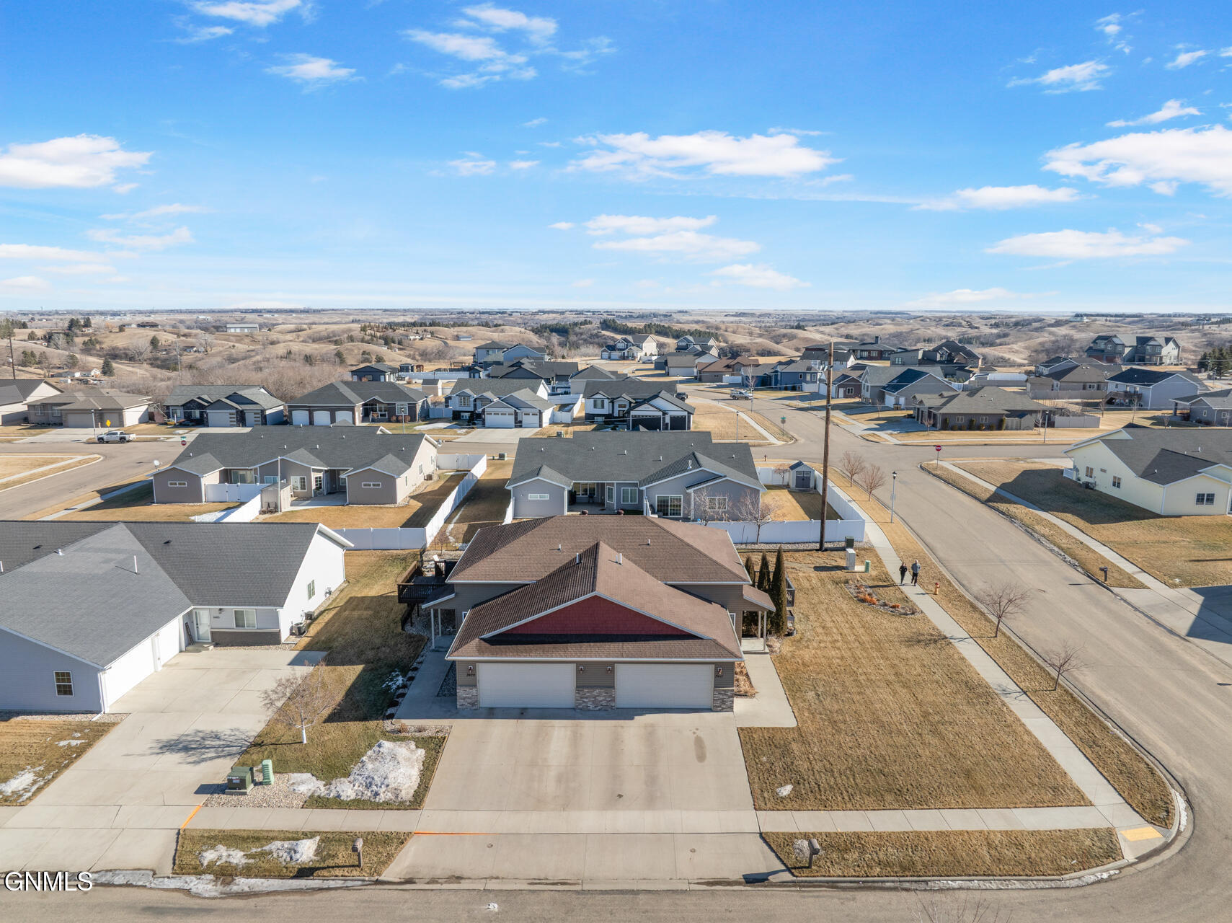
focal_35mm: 24
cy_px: 462
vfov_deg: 56.8
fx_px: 854
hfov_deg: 71.6
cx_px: 616
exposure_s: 1/400
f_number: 7.1
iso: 200
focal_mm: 12.29
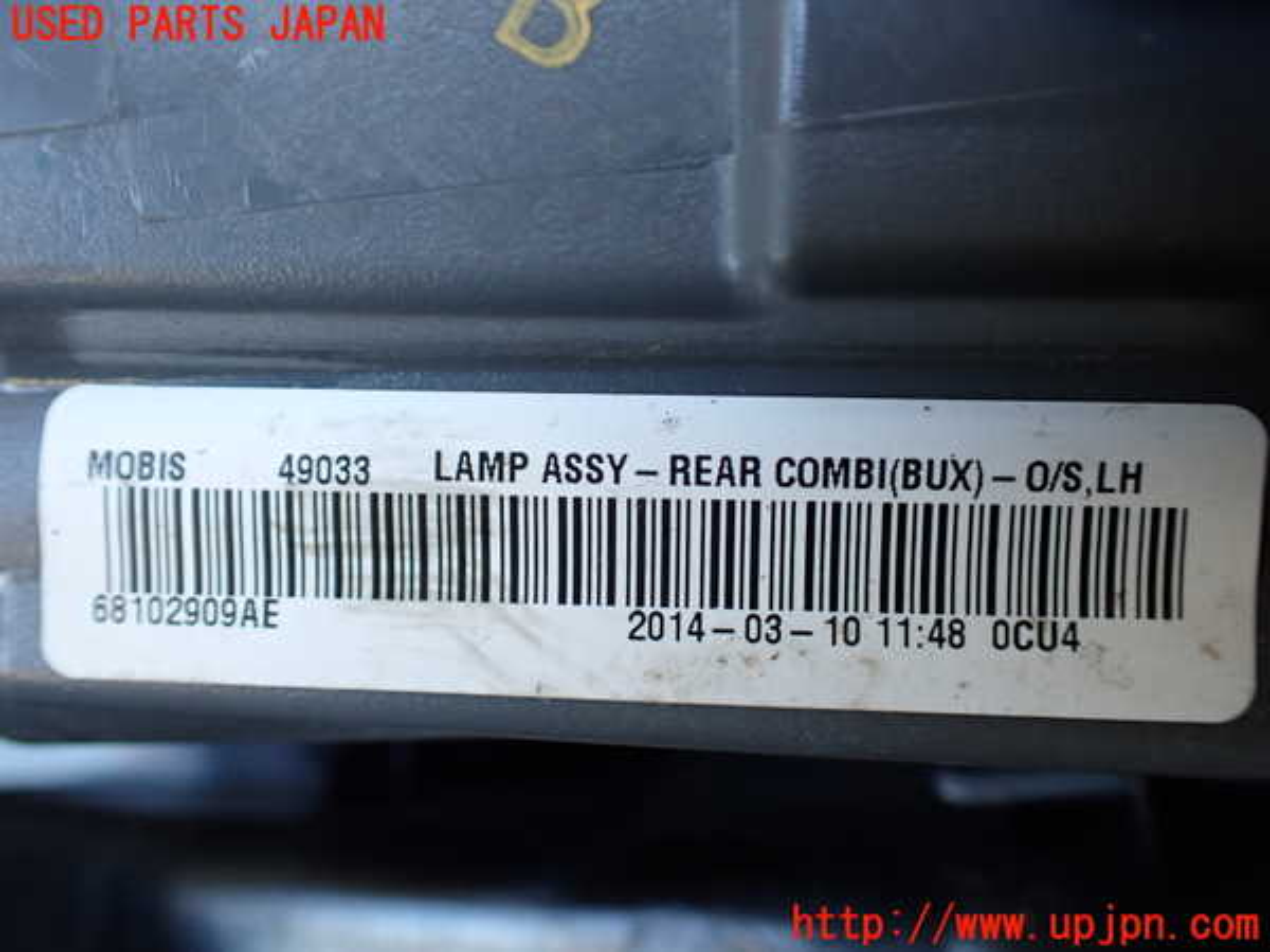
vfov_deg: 46.8
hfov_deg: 60.0
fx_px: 1101
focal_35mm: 30
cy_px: 476
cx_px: 635
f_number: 2.3
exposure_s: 1/125
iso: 250
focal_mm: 5.4
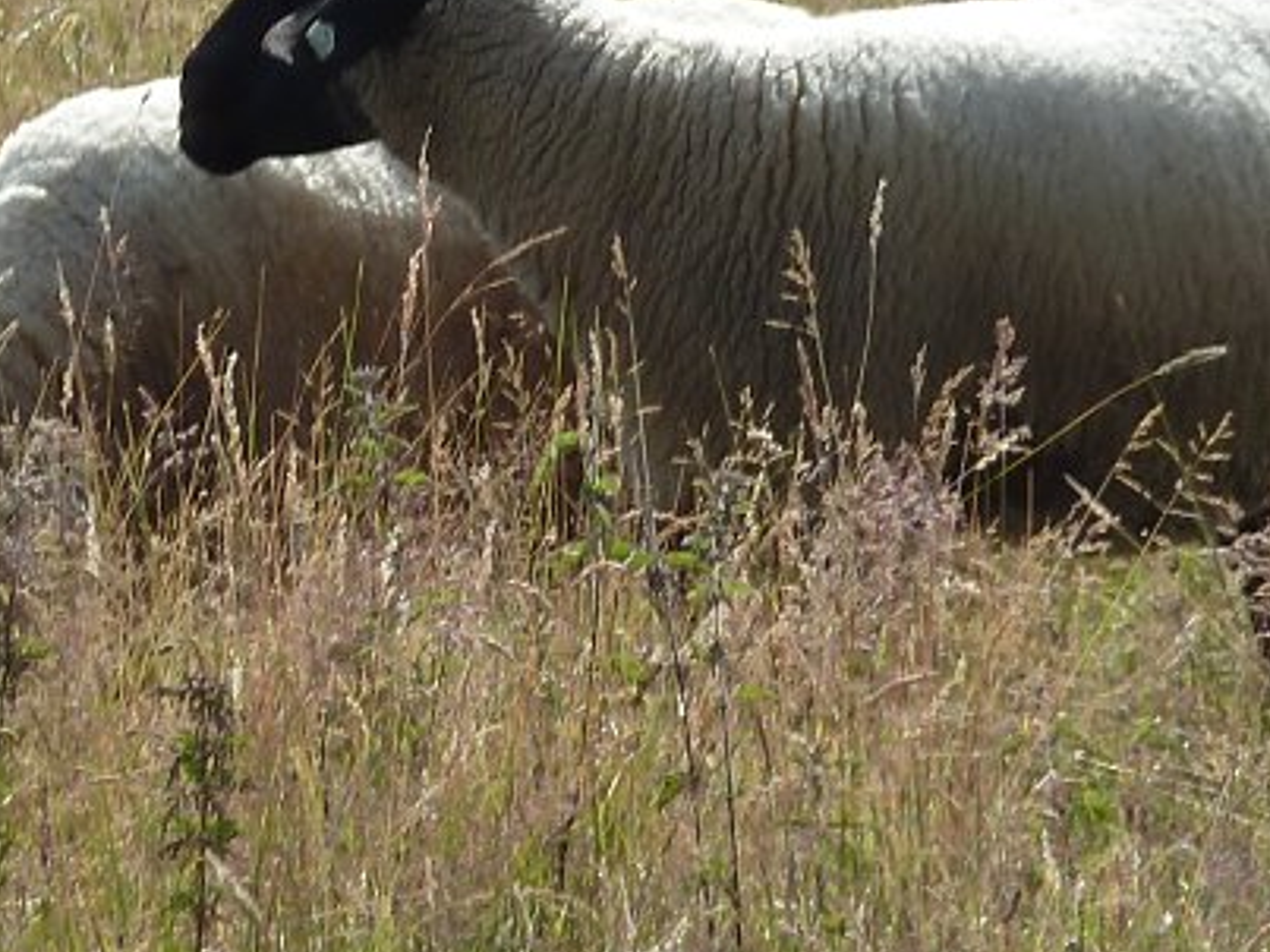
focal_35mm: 1015
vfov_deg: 1.5
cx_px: 577
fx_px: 37227
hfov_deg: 2.0
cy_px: 281
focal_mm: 49.2
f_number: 4.9
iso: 80
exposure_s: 1/250
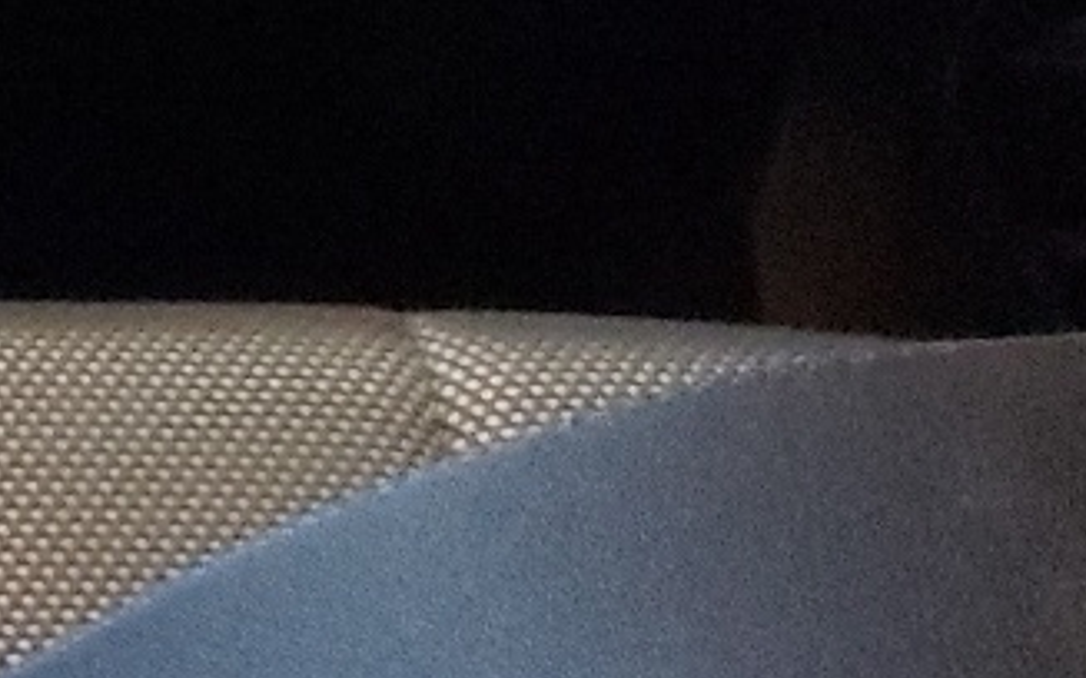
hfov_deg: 13.8
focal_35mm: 135
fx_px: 3994
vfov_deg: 9.7
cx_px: -890
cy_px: 253
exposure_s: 1/24
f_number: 1.5
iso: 961
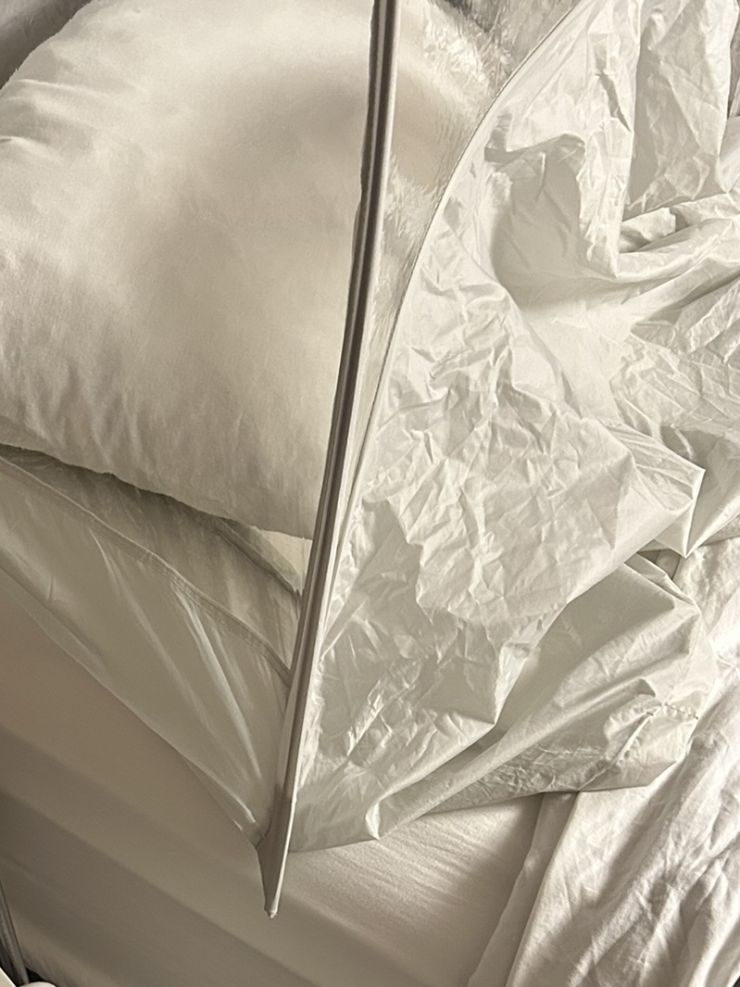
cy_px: 682
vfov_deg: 37.6
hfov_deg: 28.1
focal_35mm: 50
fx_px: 1425
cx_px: 91
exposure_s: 1/40
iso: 400
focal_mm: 5.7
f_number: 1.5
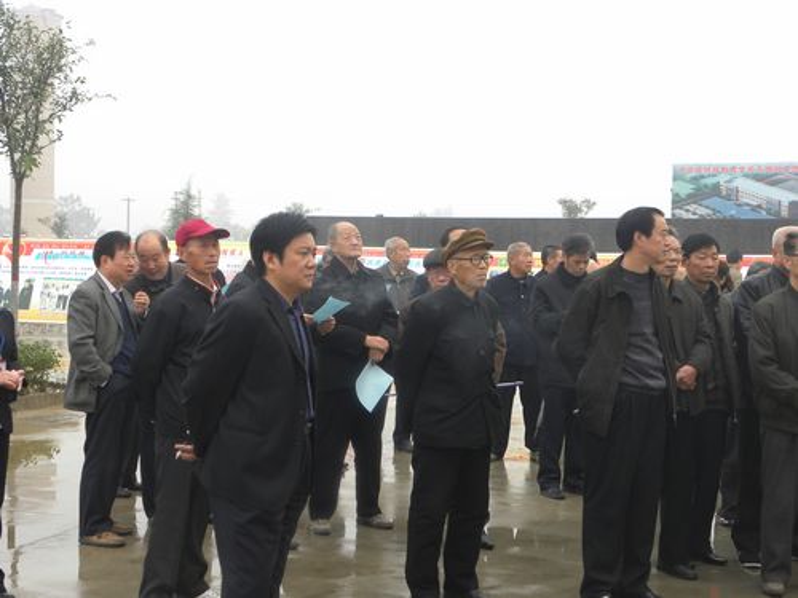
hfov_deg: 29.4
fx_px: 1521
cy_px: 299
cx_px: 399
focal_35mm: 66
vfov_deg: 22.3
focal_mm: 11.8
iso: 64
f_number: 3.5
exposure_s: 1/85.5
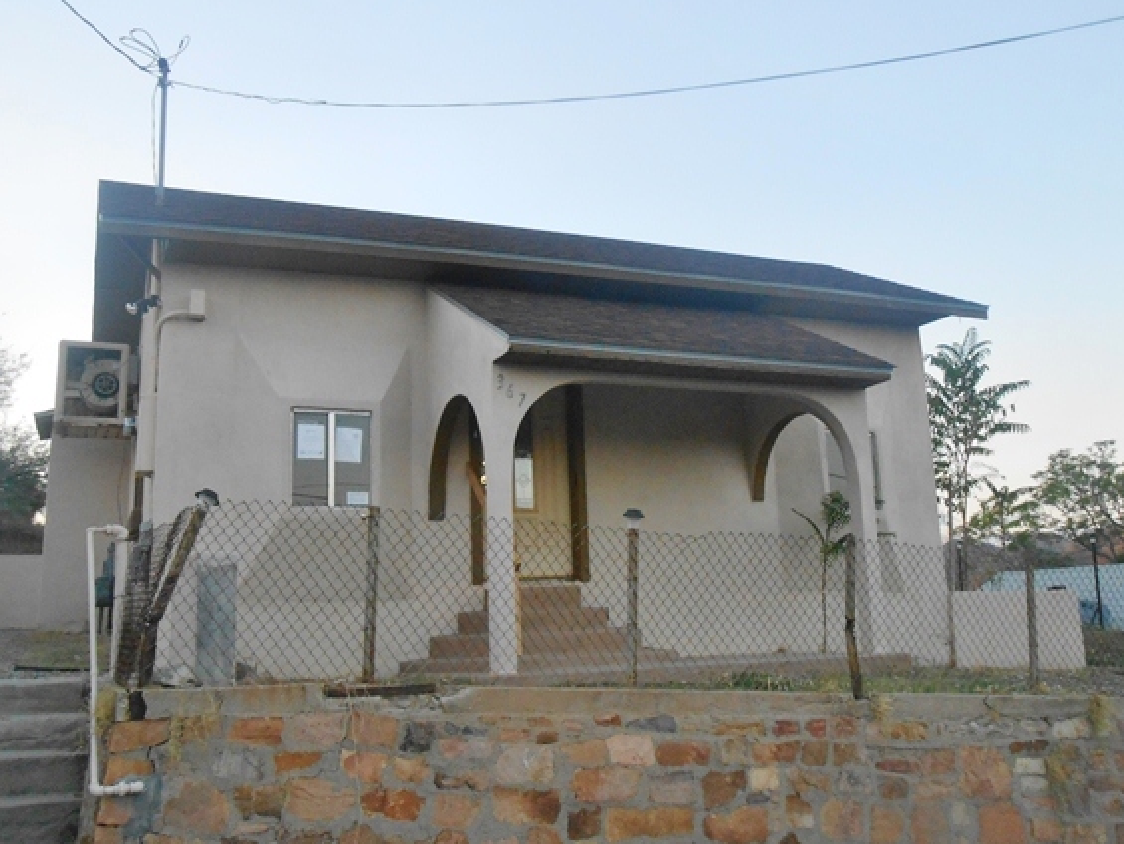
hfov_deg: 53.9
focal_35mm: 34
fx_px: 1104
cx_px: 589
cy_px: 396
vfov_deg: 41.8
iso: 400
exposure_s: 1/200
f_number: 3.8
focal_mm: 5.3
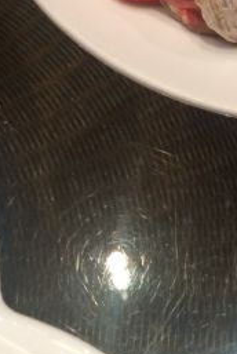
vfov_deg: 22.9
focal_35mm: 82
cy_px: -59
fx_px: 808
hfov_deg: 16.0
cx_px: 290
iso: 100
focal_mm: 4.15
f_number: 2.2
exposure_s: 1/33
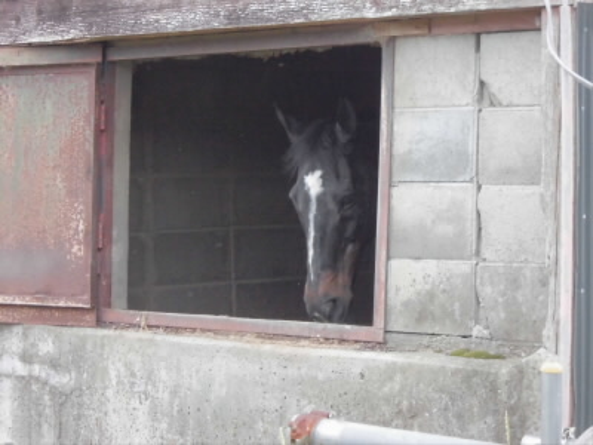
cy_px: 222
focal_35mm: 107
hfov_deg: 18.4
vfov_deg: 13.8
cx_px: 296
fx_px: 1833
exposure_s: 1/60
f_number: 5.1
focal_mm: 19.2
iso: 400
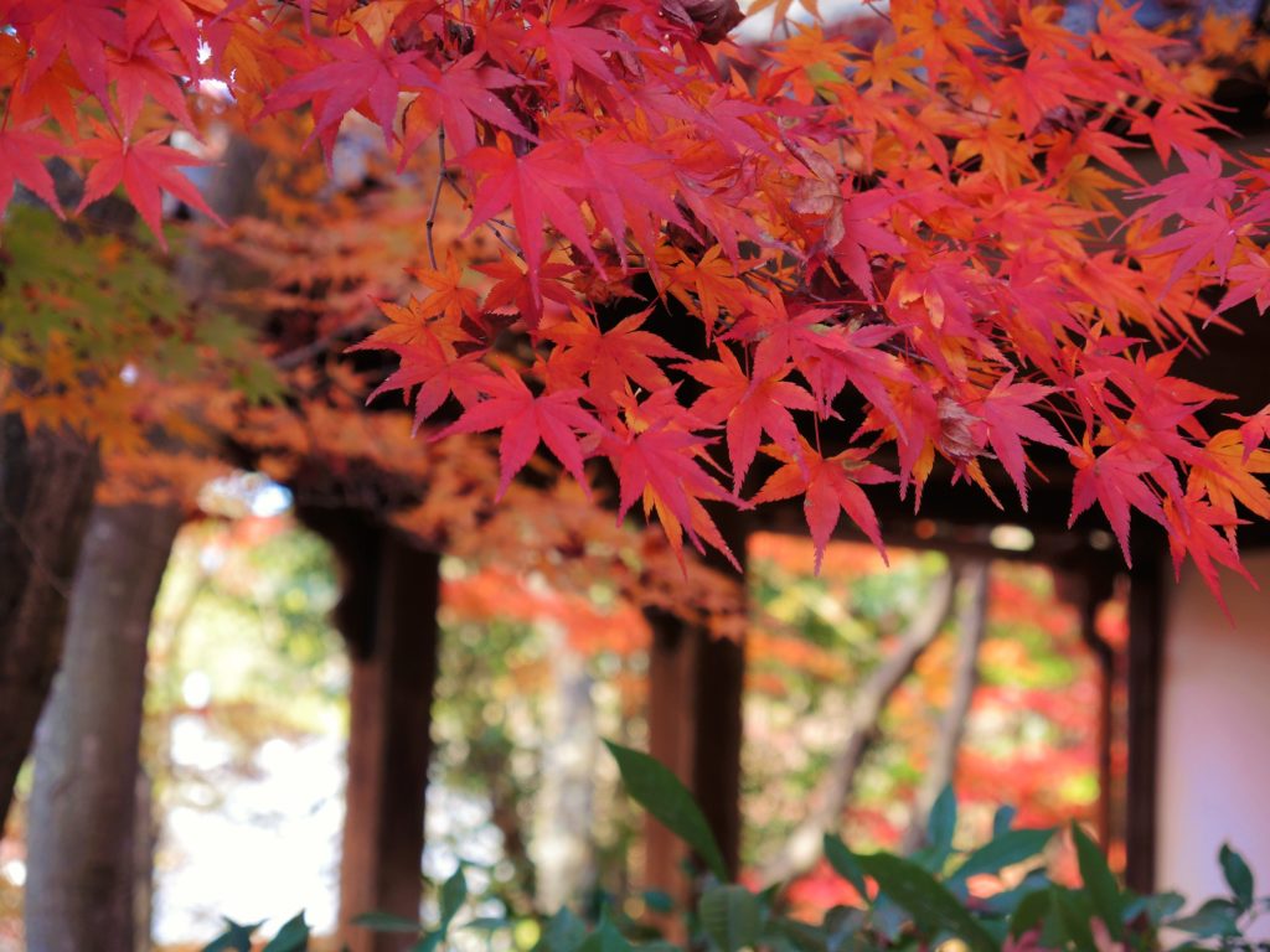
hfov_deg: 16.8
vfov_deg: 12.7
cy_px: 476
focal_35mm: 117
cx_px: 635
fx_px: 4293
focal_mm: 25
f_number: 3.5
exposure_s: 1/60
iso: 80
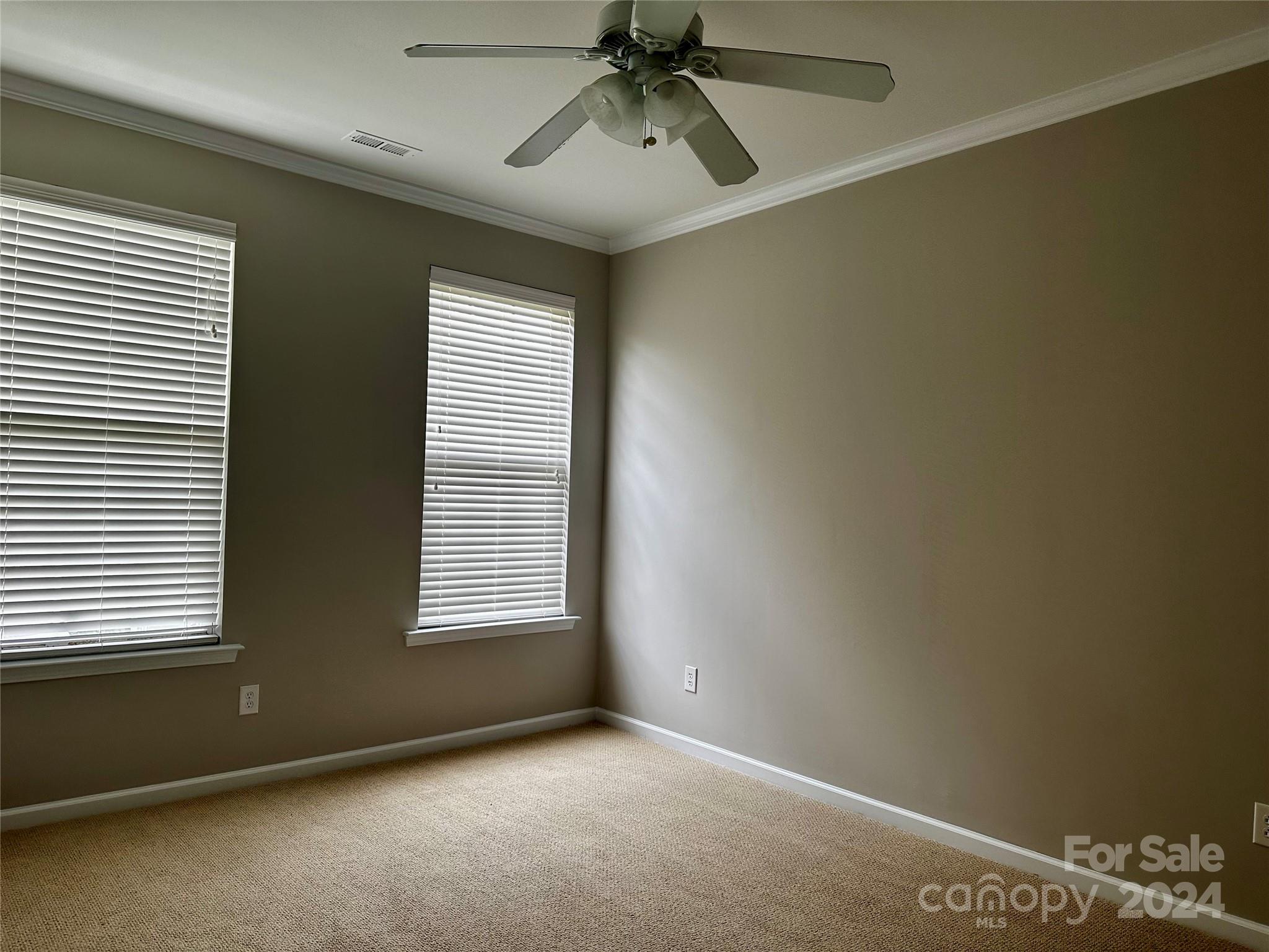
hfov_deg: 71.6
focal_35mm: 24
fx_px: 880
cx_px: 634
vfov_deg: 56.8
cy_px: 476
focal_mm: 6.86
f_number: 1.78
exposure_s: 1/121
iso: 100
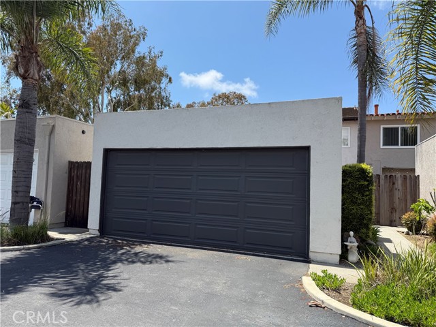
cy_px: 164
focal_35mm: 24
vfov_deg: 56.8
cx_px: 218
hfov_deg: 71.6
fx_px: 302
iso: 80
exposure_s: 1/3425
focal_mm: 6.76
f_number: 1.78
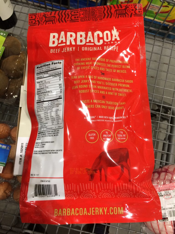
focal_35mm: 29
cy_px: 117
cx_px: 88
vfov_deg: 61.7
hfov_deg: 48.2
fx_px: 195
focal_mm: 4.15
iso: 64
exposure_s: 1/30
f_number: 2.2
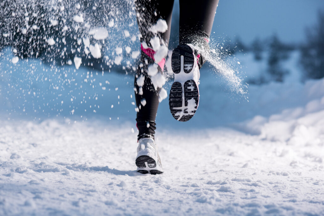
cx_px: 162
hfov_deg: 23.9
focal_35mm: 85
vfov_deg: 16.1
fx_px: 765
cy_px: 108
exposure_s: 1/200
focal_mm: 85
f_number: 4
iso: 250
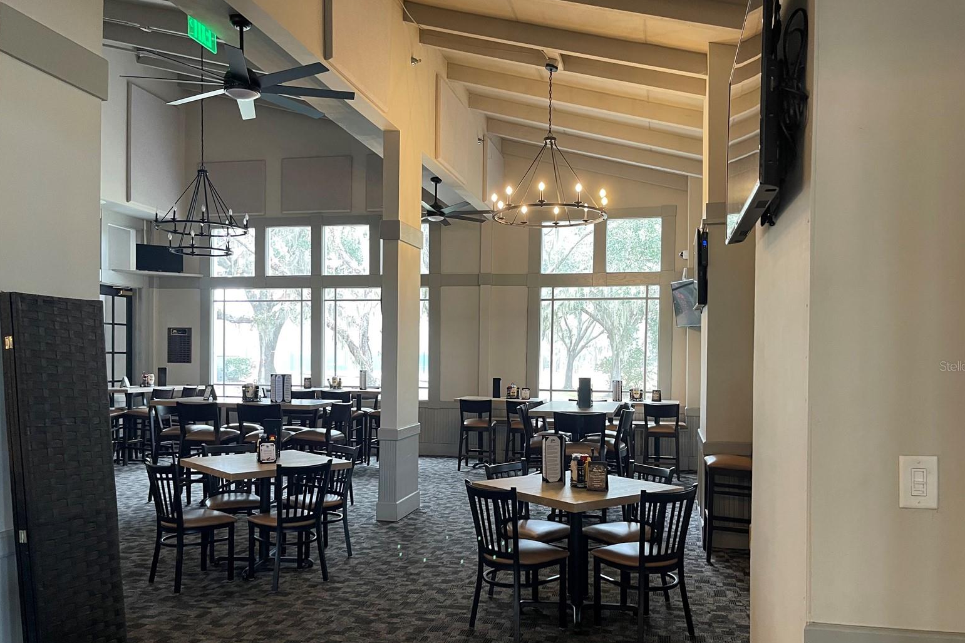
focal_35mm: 27
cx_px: 498
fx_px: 724
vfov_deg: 47.8
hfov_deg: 67.4
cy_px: 366
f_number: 1.6
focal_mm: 5.1
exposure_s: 1/60
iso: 200
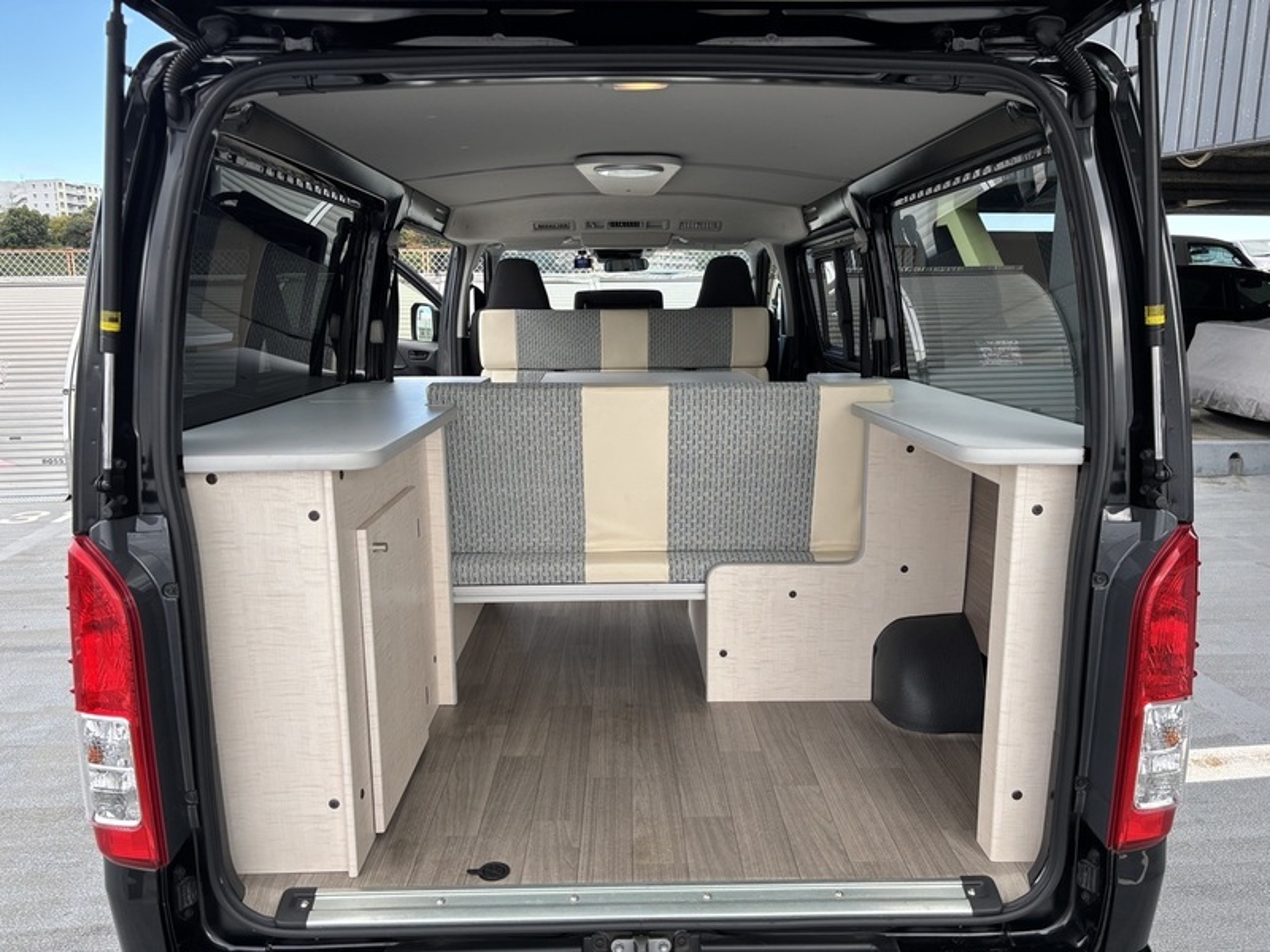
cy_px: 476
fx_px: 954
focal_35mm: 26
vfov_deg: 53.1
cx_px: 635
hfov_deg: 67.3
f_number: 1.6
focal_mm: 5.96
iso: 50
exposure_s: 1/361
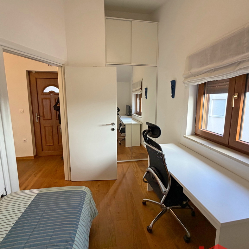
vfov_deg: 83.9
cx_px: 125
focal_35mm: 17
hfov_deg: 84.0
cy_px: 120
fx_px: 138
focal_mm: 2.22
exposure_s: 1/50
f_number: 2.2
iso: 200
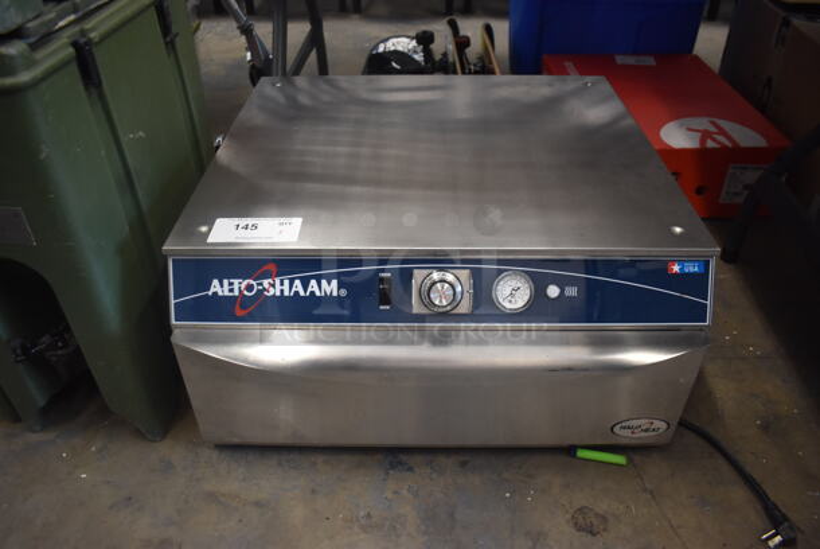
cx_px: 410
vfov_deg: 48.0
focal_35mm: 27
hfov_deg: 67.3
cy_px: 274
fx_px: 616
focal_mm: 18
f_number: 3.5
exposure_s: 1/125
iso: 1250
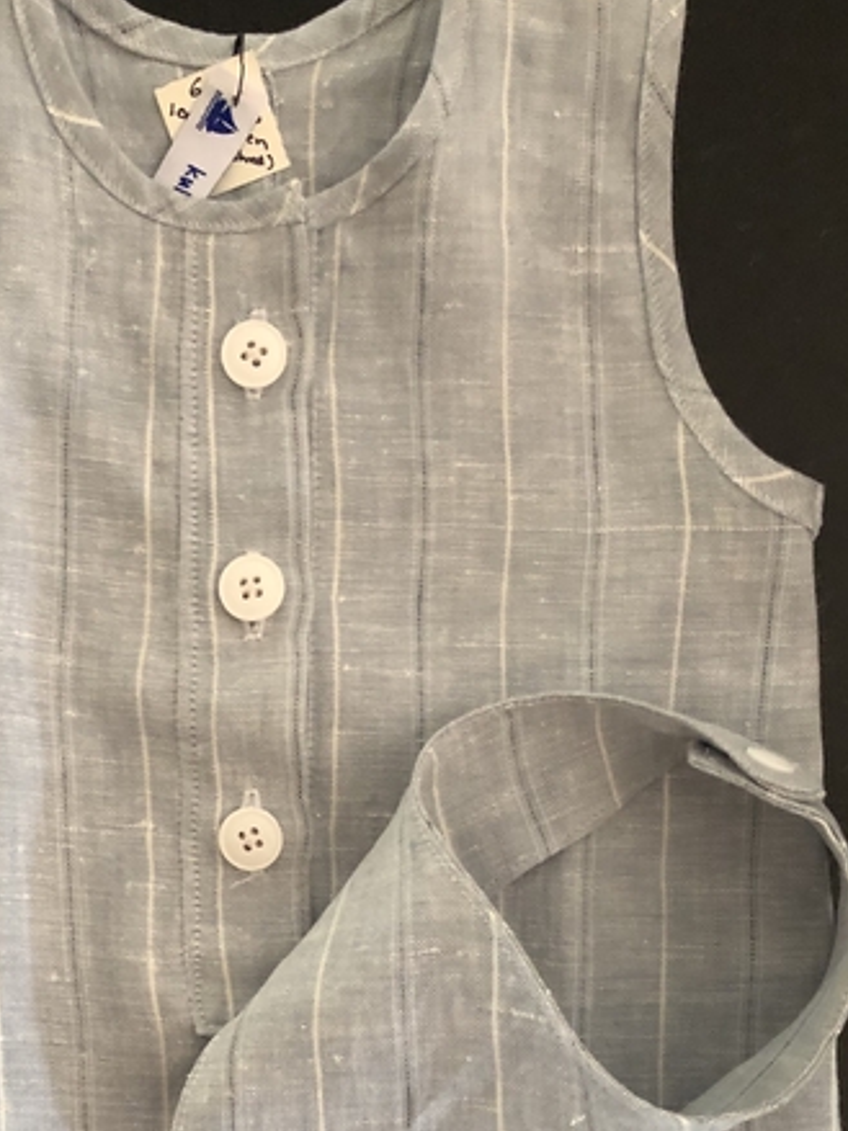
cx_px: 247
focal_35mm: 51
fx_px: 1667
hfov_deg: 28.3
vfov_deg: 36.0
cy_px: 935
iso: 80
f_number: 1.8
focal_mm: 3.99
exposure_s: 1/5
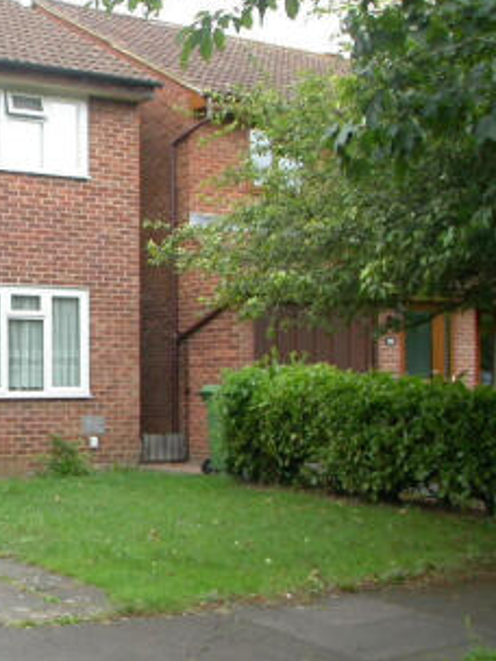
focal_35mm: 90
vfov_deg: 21.8
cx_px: -18
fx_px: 1719
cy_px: 338
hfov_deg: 16.0
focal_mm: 9.8
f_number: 4
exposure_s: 1/98.9
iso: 100
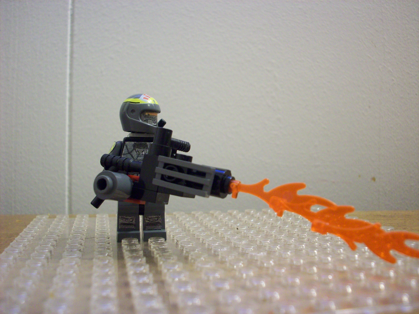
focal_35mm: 37
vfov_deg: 38.7
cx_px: 210
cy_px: 157
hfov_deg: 50.1
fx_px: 448
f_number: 2.8
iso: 200
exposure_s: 1/8
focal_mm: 6.2
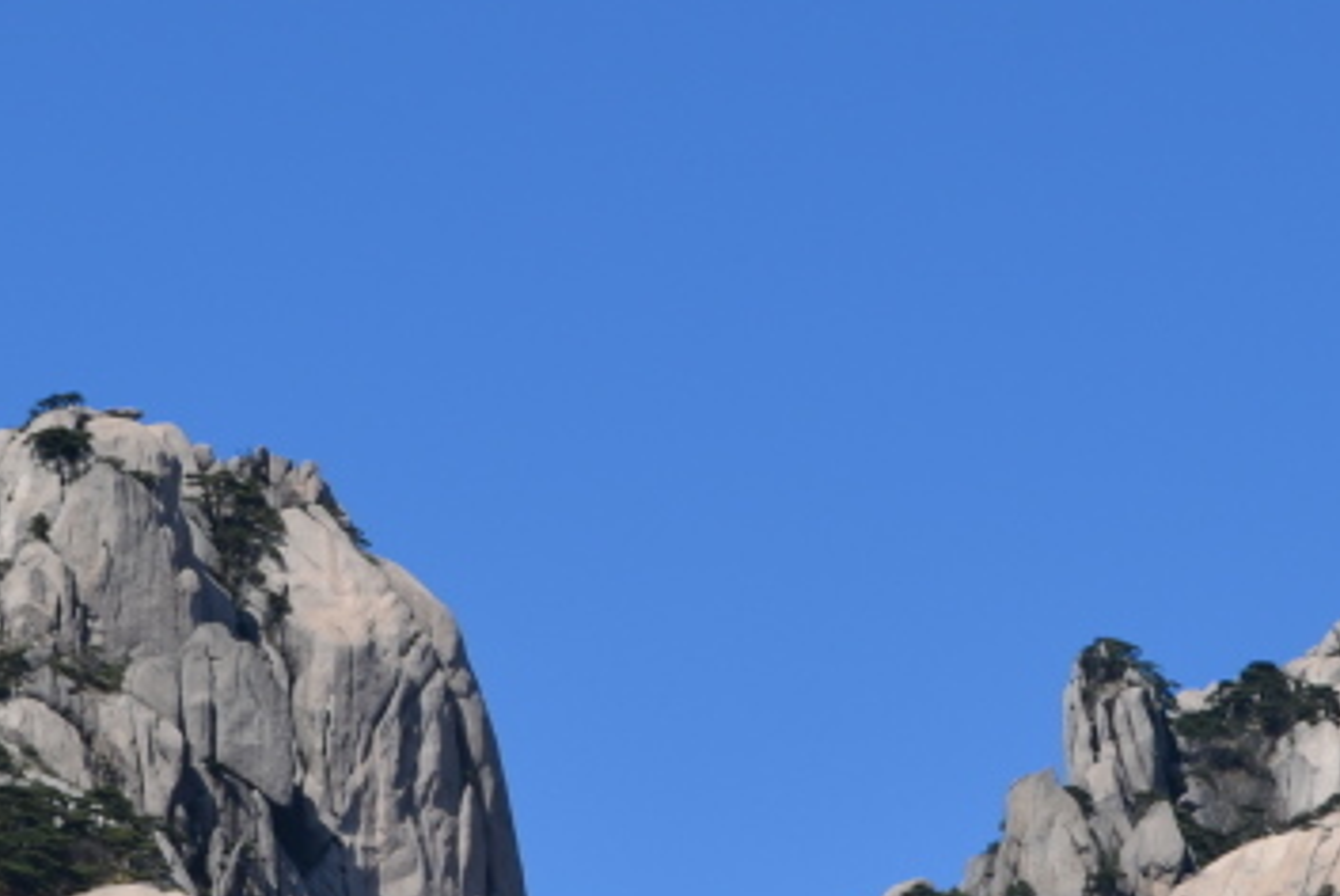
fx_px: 6482
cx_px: 896
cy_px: 845
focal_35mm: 174
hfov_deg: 11.8
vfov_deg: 7.9
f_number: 8
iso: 100
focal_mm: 40
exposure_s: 1/200
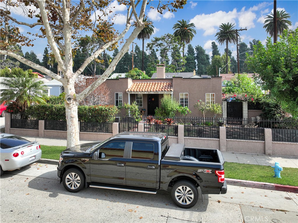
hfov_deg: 71.6
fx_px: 207
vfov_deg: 56.8
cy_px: 112
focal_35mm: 24
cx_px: 149
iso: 130
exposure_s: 1/240
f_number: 2.8
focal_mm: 12.29
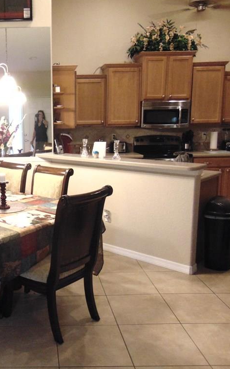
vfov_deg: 54.0
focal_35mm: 36
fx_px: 361
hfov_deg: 33.7
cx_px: 29
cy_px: 183
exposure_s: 1/30
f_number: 3
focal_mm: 4.5
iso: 400
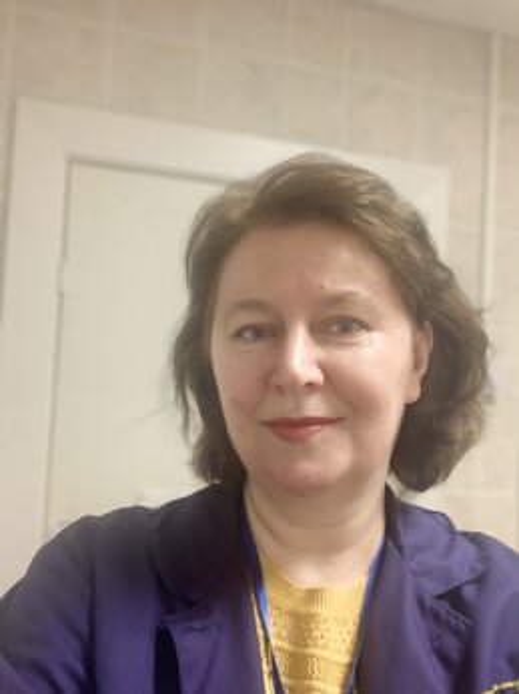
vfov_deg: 56.8
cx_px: 260
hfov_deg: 44.1
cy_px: 347
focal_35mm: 32
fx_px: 640
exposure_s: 1/44
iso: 125
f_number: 2.2
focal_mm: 2.87
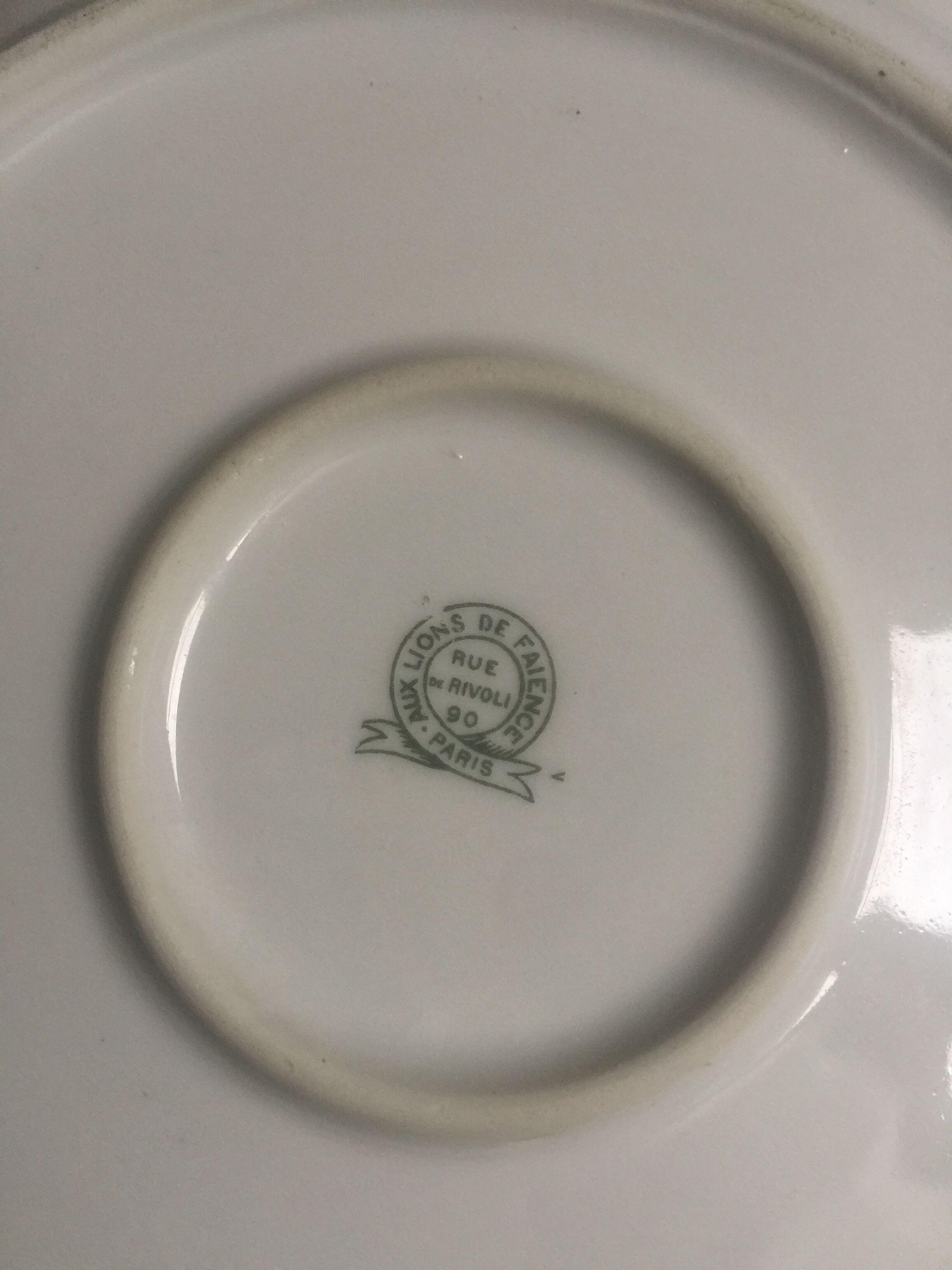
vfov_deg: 61.7
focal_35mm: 29
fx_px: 1063
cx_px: 476
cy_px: 635
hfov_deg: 48.2
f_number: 2.2
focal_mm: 4.15
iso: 50
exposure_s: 1/33
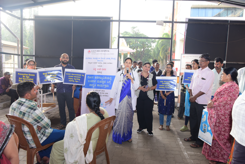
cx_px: 122
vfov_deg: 53.2
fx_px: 163
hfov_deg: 73.7
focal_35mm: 24
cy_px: 82
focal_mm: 24
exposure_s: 1/160
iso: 1250
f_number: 7.1
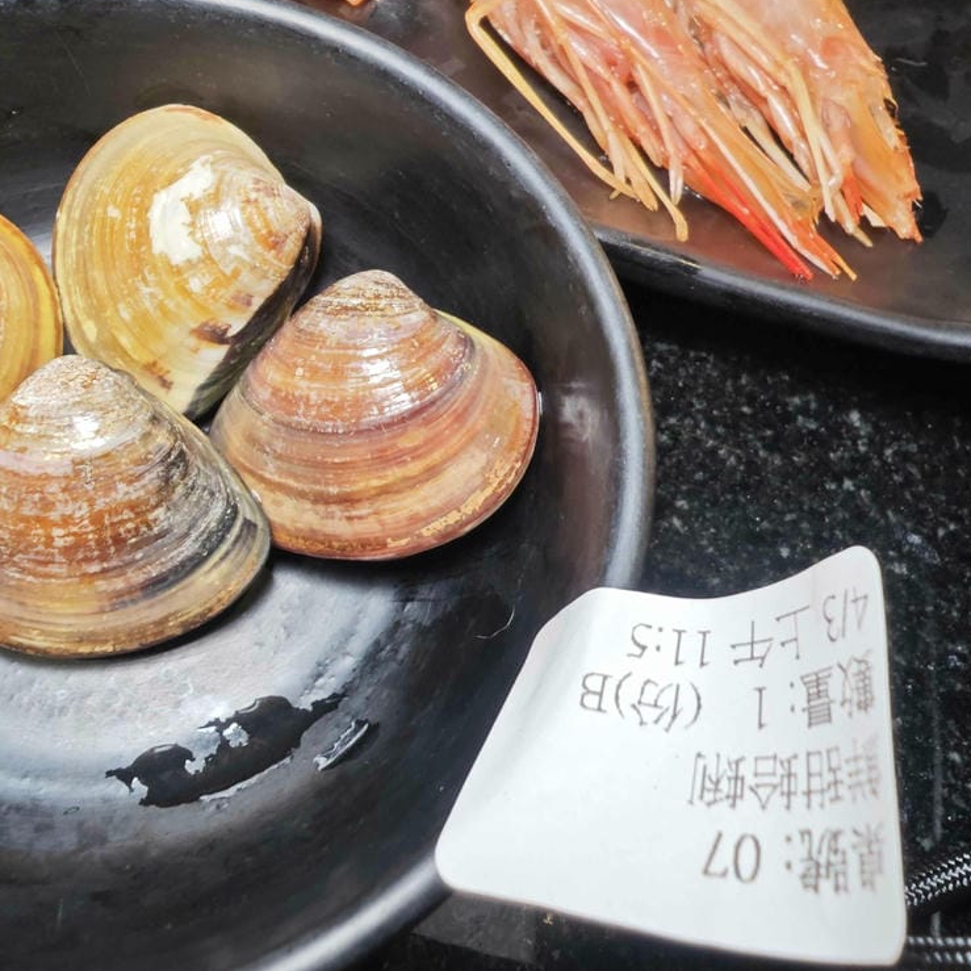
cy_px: 424
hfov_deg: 48.7
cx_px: 305
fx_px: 1047
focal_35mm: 33
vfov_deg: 49.6
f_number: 1.8
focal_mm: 2.03
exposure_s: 1/40
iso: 64
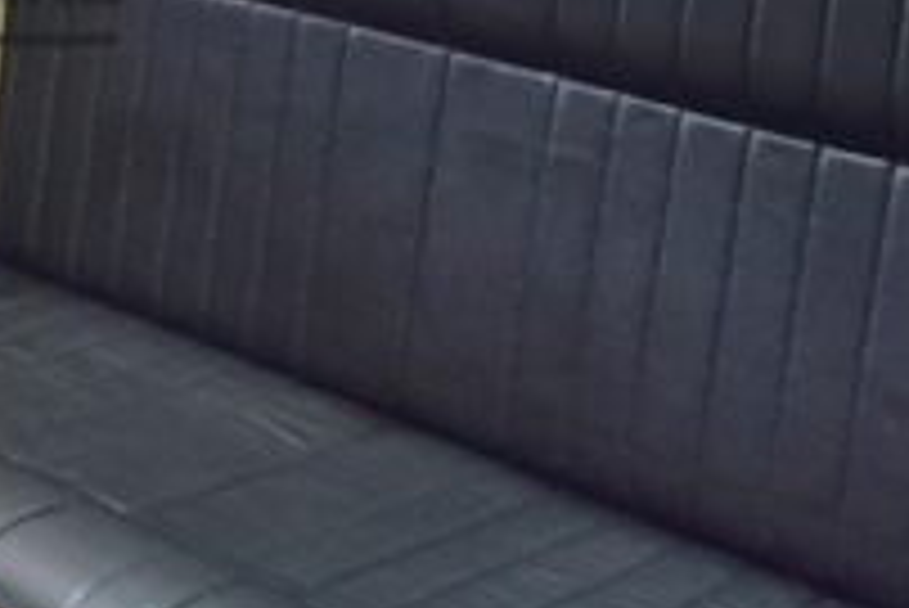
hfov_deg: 20.2
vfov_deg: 14.6
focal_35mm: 89
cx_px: -378
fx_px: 2249
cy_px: -230
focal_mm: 10
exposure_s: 1/30
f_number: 4.5
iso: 320
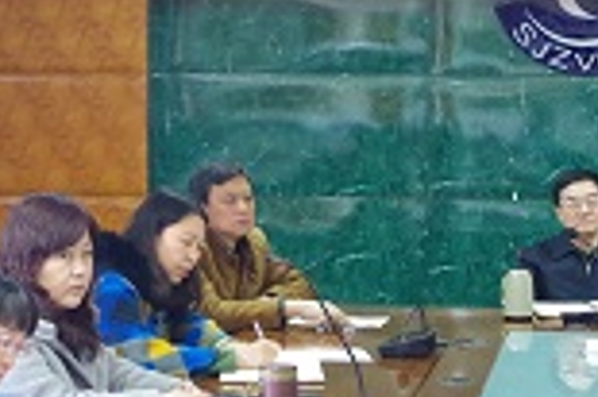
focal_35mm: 129
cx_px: 413
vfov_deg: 10.6
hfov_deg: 15.9
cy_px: 241
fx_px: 2141
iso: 1600
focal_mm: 24.38
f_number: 4
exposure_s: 1/25
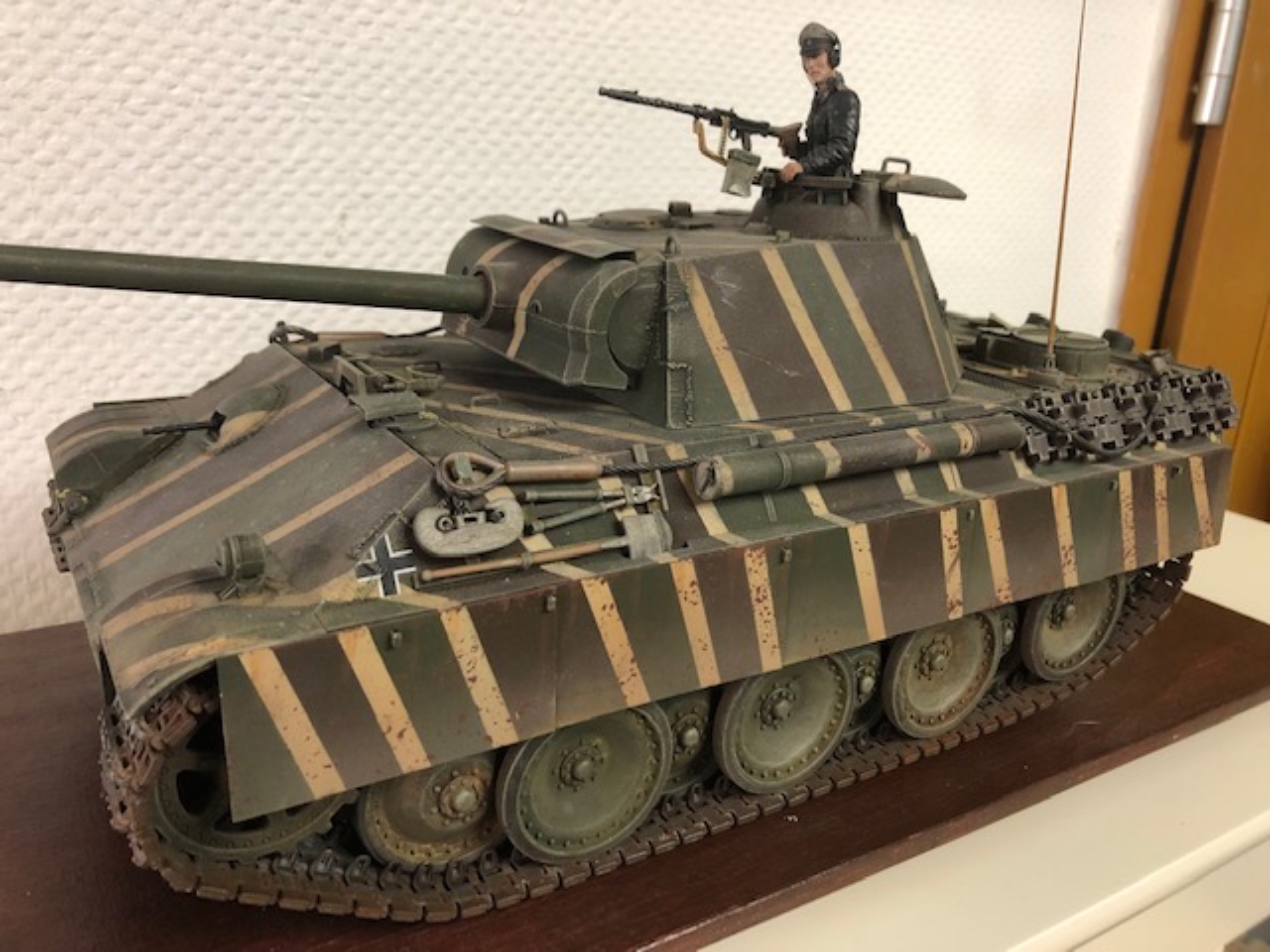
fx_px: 1027
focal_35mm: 28
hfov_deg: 63.4
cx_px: 635
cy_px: 476
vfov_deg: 49.7
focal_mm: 3.99
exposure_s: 1/17
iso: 80
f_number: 1.8
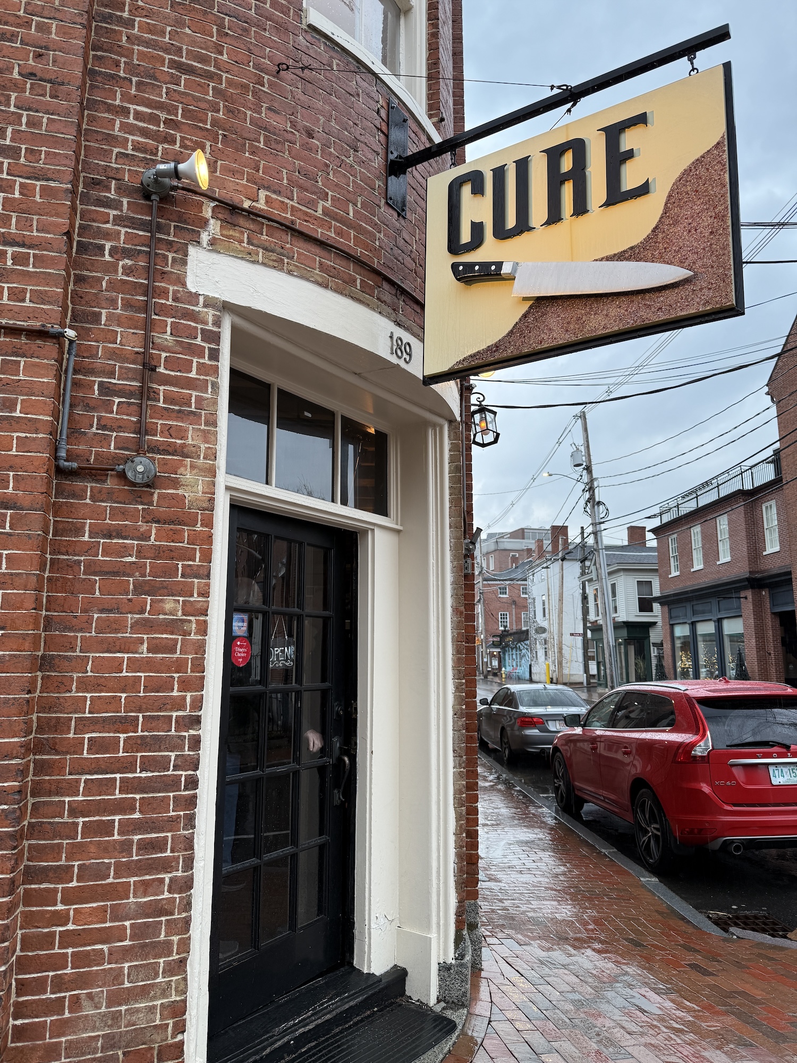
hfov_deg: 56.8
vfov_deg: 71.6
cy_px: 532
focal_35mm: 24
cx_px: 398
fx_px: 737
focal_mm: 6.76
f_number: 1.78
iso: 80
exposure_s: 1/120
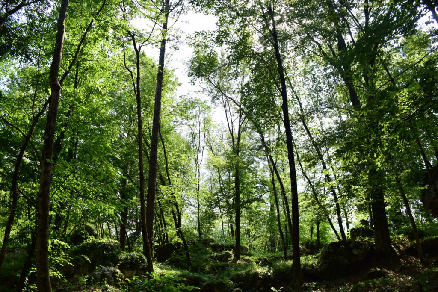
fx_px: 329
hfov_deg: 67.4
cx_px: 219
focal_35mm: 27
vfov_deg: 47.9
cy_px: 146
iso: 100
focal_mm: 18
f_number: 7.1
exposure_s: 1/80
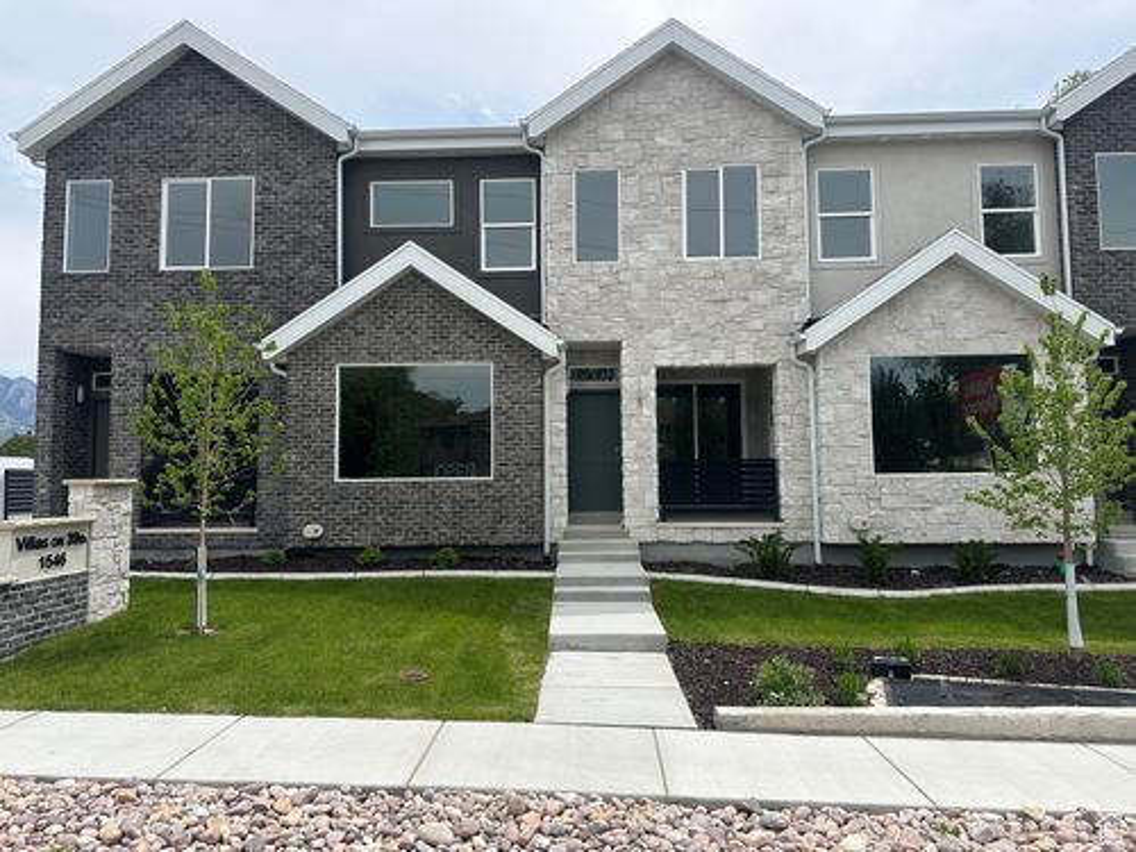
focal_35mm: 24
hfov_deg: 71.6
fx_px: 788
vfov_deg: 56.8
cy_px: 426
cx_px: 568
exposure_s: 1/4545
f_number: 1.78
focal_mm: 6.86
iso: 80
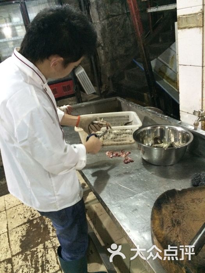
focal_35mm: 29
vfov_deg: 61.7
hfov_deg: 48.2
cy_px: 136
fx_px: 229
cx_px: 102
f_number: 2.2
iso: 320
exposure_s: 1/15
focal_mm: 4.15
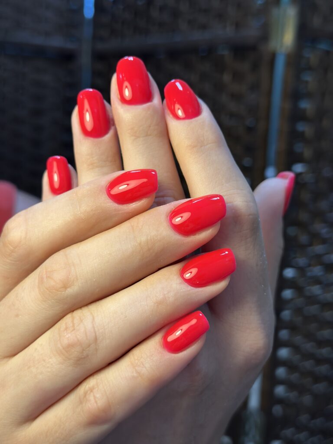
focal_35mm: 48
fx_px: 616
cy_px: 222
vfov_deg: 39.7
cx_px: 166
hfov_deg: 30.3
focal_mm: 6.86
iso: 80
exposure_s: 1/244
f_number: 1.78
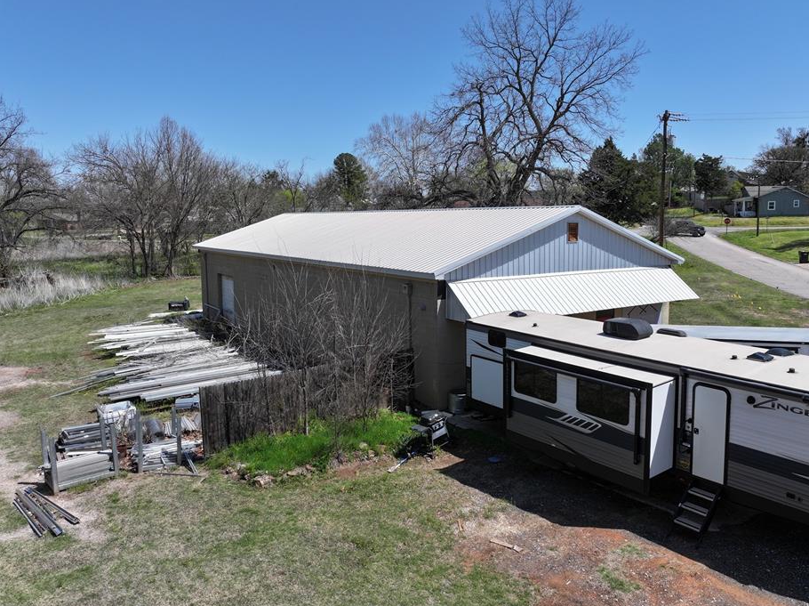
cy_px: 294
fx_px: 631
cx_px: 426
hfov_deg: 65.3
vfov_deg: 51.3
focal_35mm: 27
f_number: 2.8
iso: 200
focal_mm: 12.29
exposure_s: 1/4000
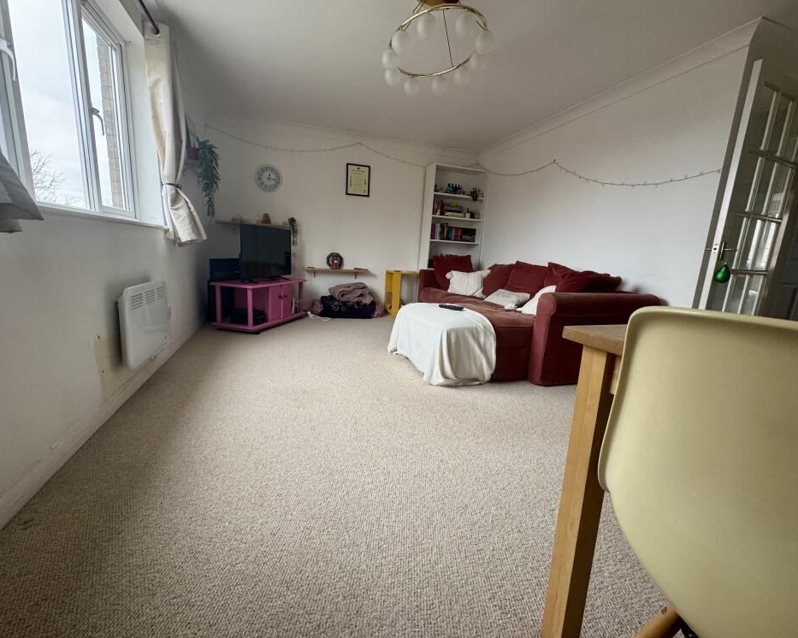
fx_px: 354
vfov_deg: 84.0
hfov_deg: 96.8
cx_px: 393
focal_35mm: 15
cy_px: 322
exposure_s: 1/99
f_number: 2.2
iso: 250
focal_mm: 2.22
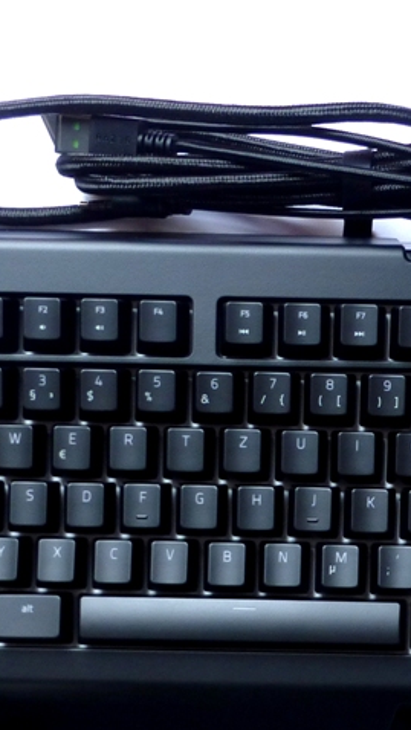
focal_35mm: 56
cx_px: 365
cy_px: 568
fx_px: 1085
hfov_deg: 21.0
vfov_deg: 36.1
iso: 100
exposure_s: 1/5
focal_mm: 4.3
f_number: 3.3
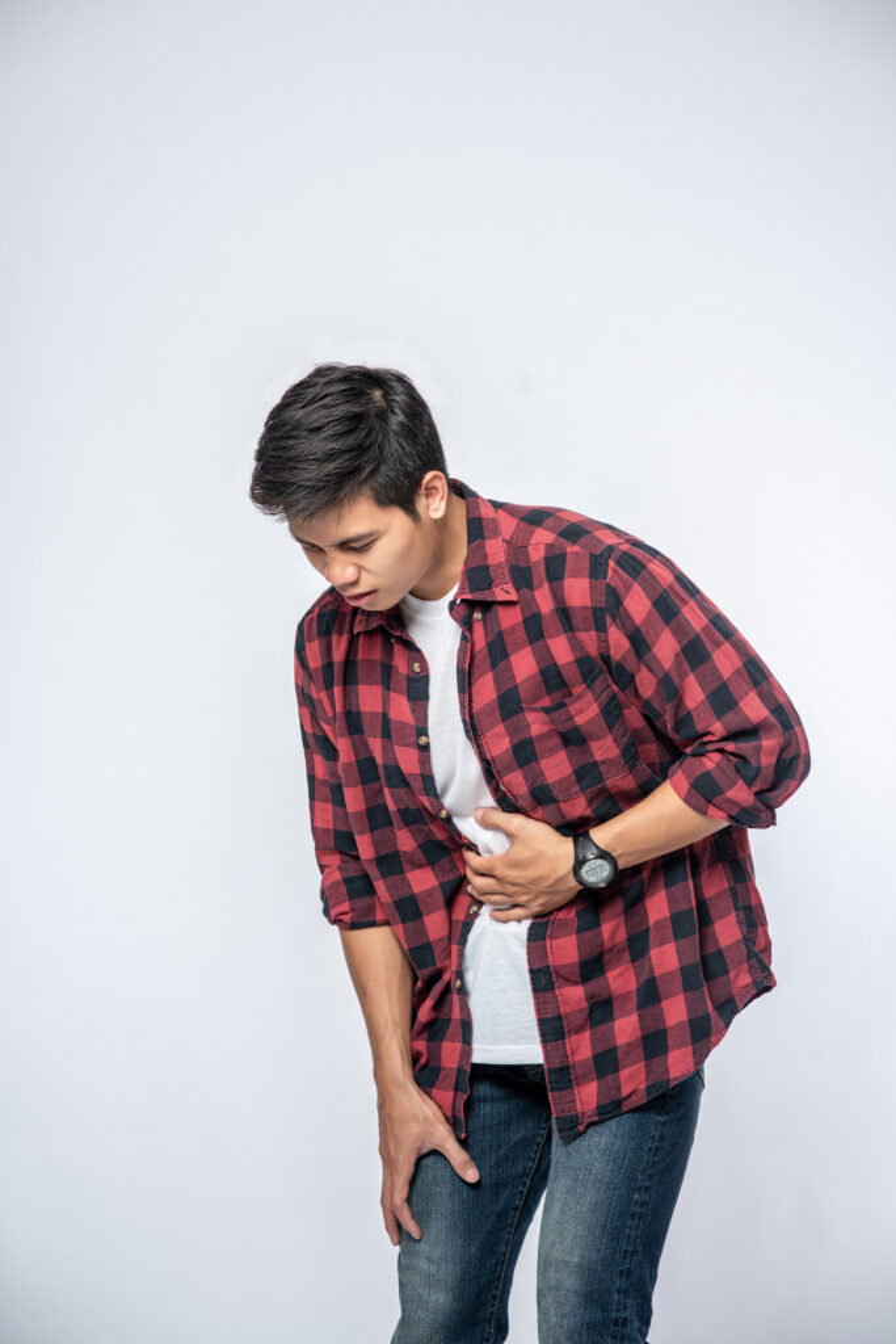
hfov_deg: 16.1
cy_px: 672
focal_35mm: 85
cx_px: 448
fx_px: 3172
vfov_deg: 23.9
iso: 100
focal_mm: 85
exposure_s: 1/200
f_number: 4
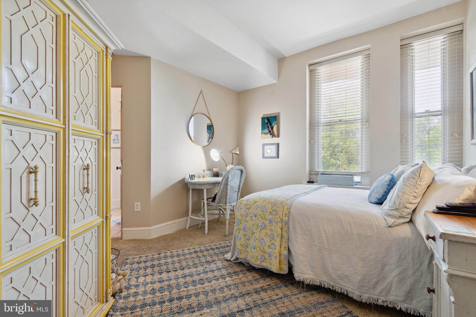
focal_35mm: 15
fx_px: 198
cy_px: 158
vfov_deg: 77.3
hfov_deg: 100.4
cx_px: 238
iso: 200
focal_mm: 10
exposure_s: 1/3.33
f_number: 9
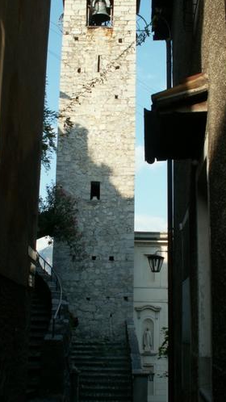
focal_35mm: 49
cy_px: 189
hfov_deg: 24.4
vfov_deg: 42.1
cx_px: 108
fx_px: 522
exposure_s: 1/125
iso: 50
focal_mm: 5.86
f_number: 5.6
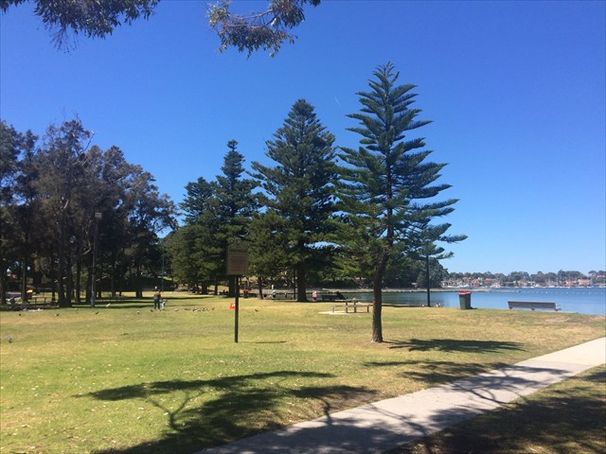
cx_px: 303
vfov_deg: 48.2
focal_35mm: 29
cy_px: 227
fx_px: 508
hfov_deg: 61.7
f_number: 2.2
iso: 32
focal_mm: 4.15
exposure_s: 1/1580
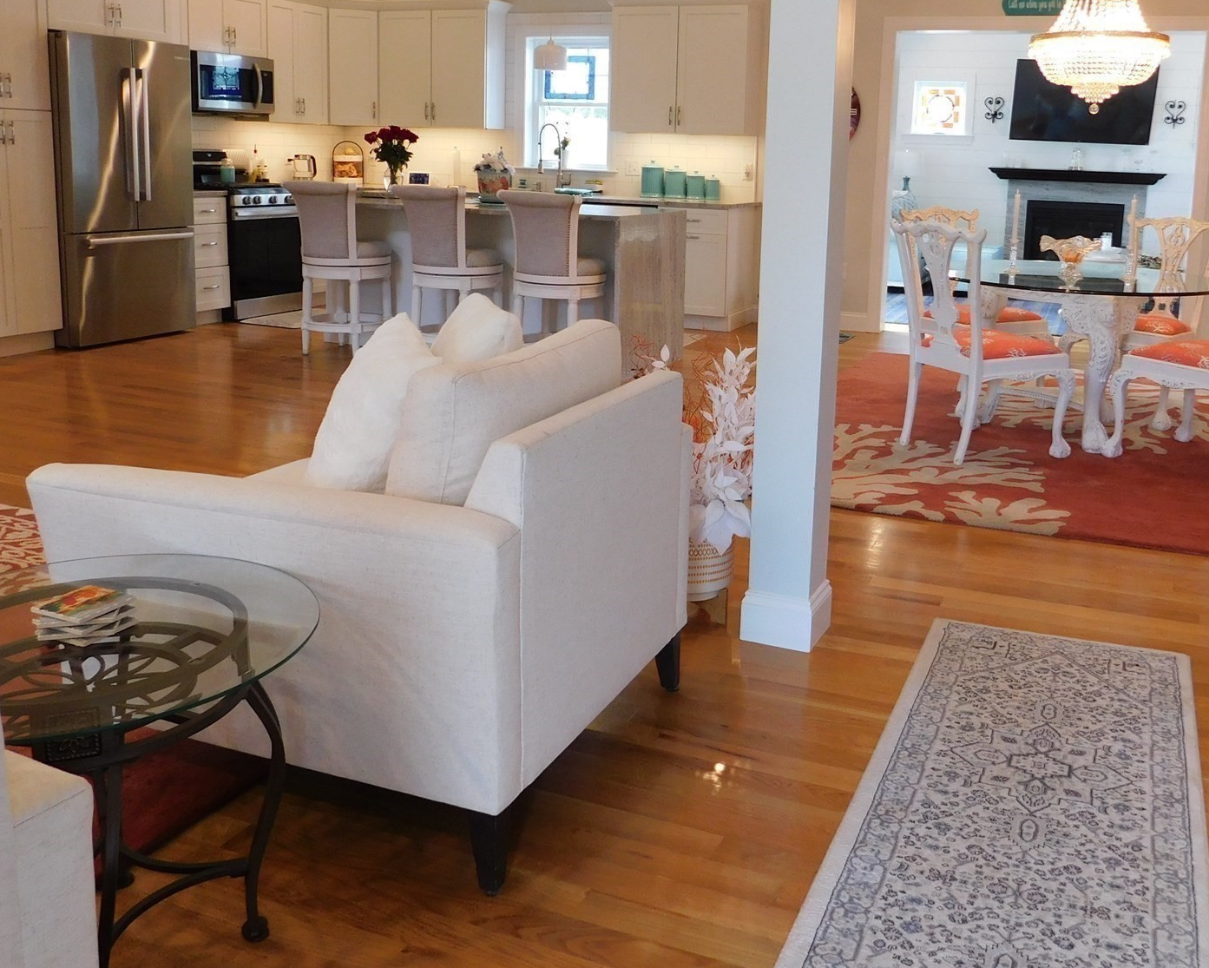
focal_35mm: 33
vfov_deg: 44.2
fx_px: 1181
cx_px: 703
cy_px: 356
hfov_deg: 54.0
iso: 180
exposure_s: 1/30
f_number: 3
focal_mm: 4
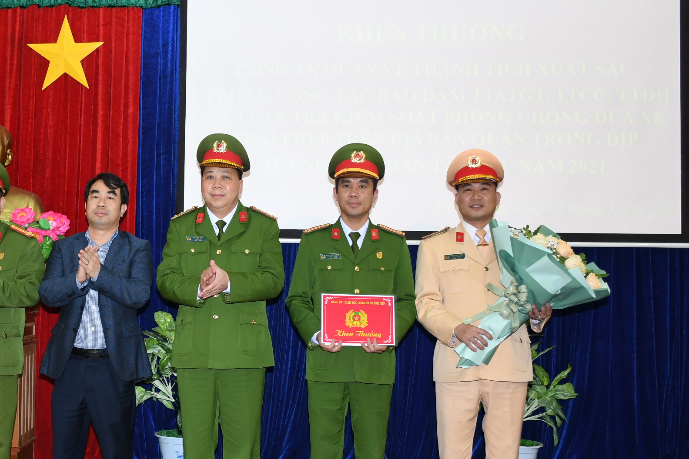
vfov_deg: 23.4
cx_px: 157
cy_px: 245
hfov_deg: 33.7
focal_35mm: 58
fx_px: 1110
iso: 640
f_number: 5
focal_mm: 22
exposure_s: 1/200
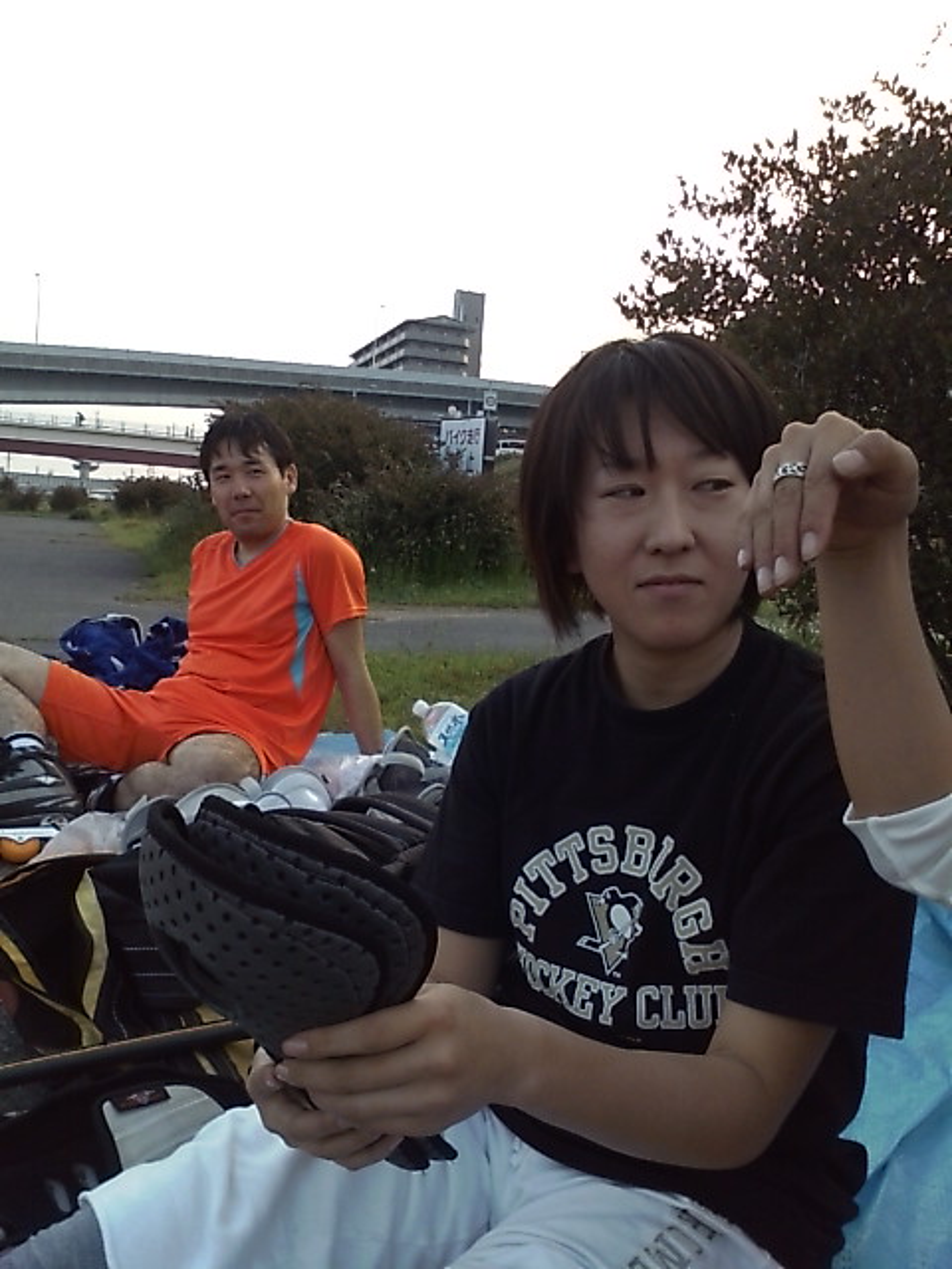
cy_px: 634
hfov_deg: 48.2
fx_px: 1063
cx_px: 476
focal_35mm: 29
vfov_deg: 61.7
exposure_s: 1/154
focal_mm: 3.73
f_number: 3.5
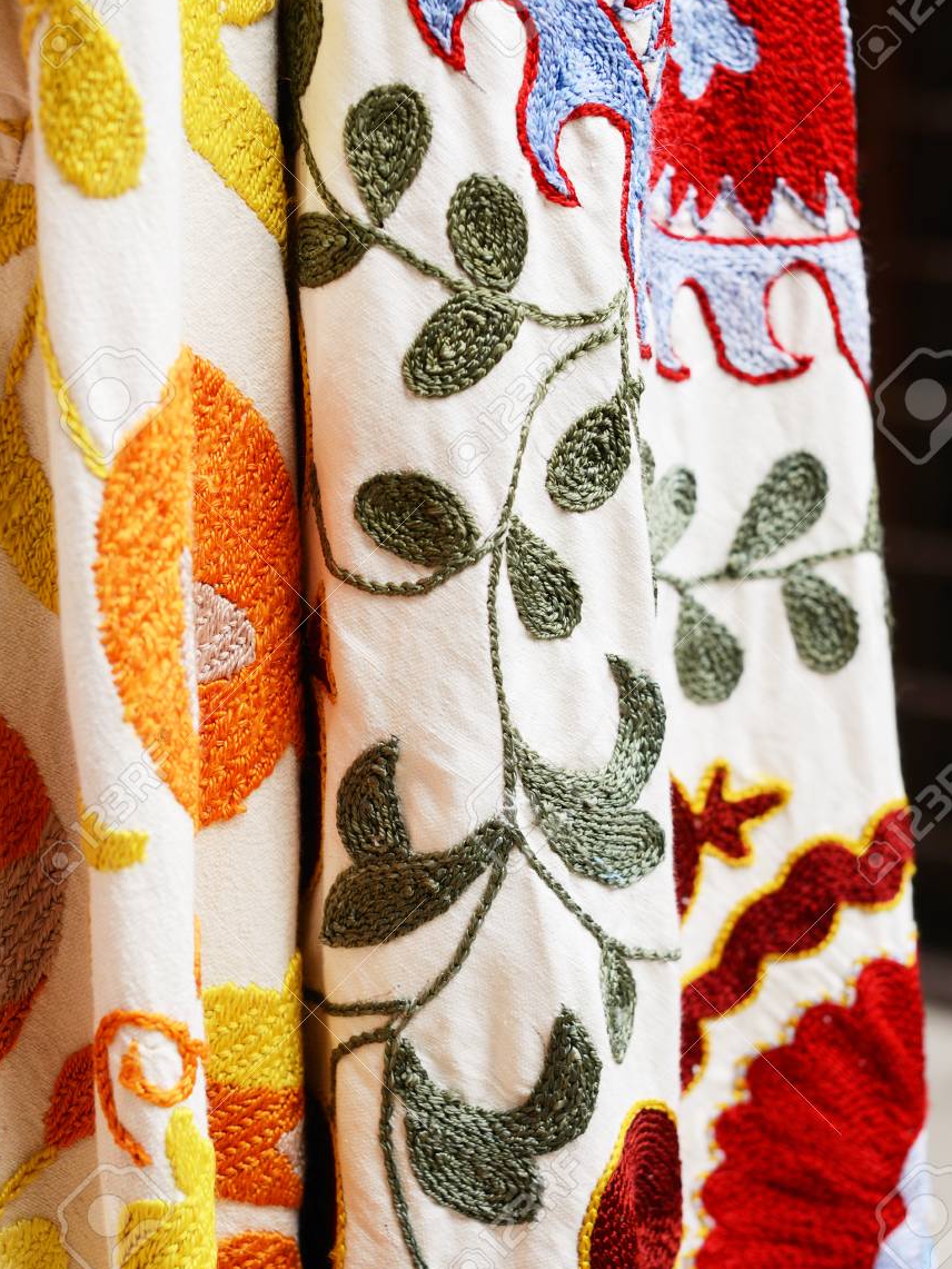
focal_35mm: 82
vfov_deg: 23.8
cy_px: 602
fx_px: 3006
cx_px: 475
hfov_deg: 18.0
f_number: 4
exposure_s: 1/160
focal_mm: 50
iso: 100
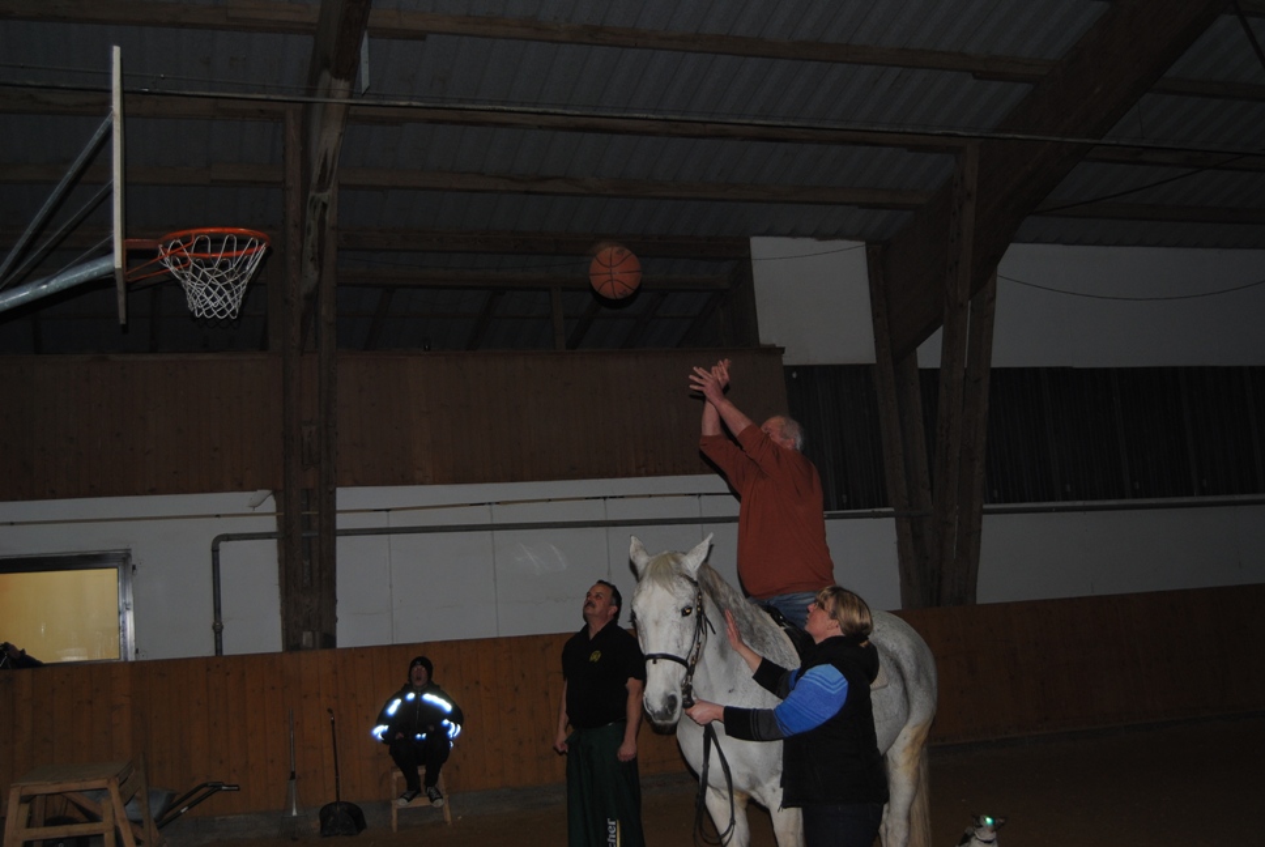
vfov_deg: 32.0
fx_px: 1478
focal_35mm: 42
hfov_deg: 46.3
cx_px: 632
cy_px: 424
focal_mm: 28
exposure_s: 1/60
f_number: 4
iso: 200
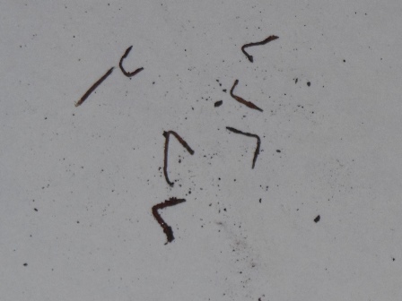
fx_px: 1696
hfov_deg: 13.5
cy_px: 150
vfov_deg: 10.2
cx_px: 201
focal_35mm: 146
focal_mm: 26.1
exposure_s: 1/60
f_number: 5.2
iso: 125
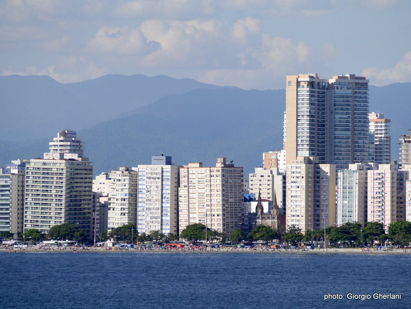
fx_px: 3136
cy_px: 154
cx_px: 206
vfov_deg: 5.6
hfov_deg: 7.5
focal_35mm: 264
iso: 200
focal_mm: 132
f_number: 6.3
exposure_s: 1/1000
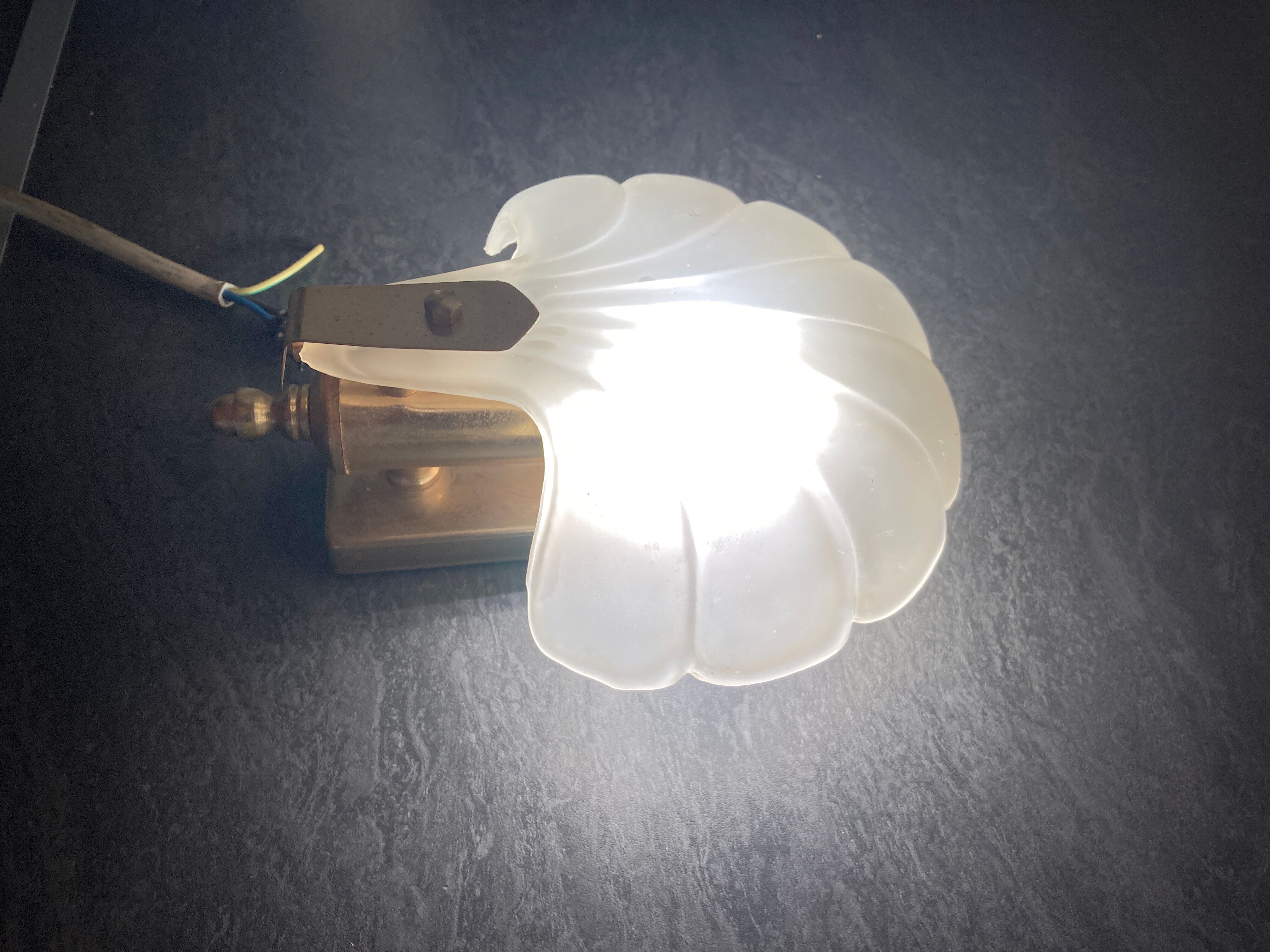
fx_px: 1027
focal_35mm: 28
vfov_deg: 49.7
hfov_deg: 63.4
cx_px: 635
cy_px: 476
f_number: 1.8
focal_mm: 3.99
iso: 20
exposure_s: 1/110
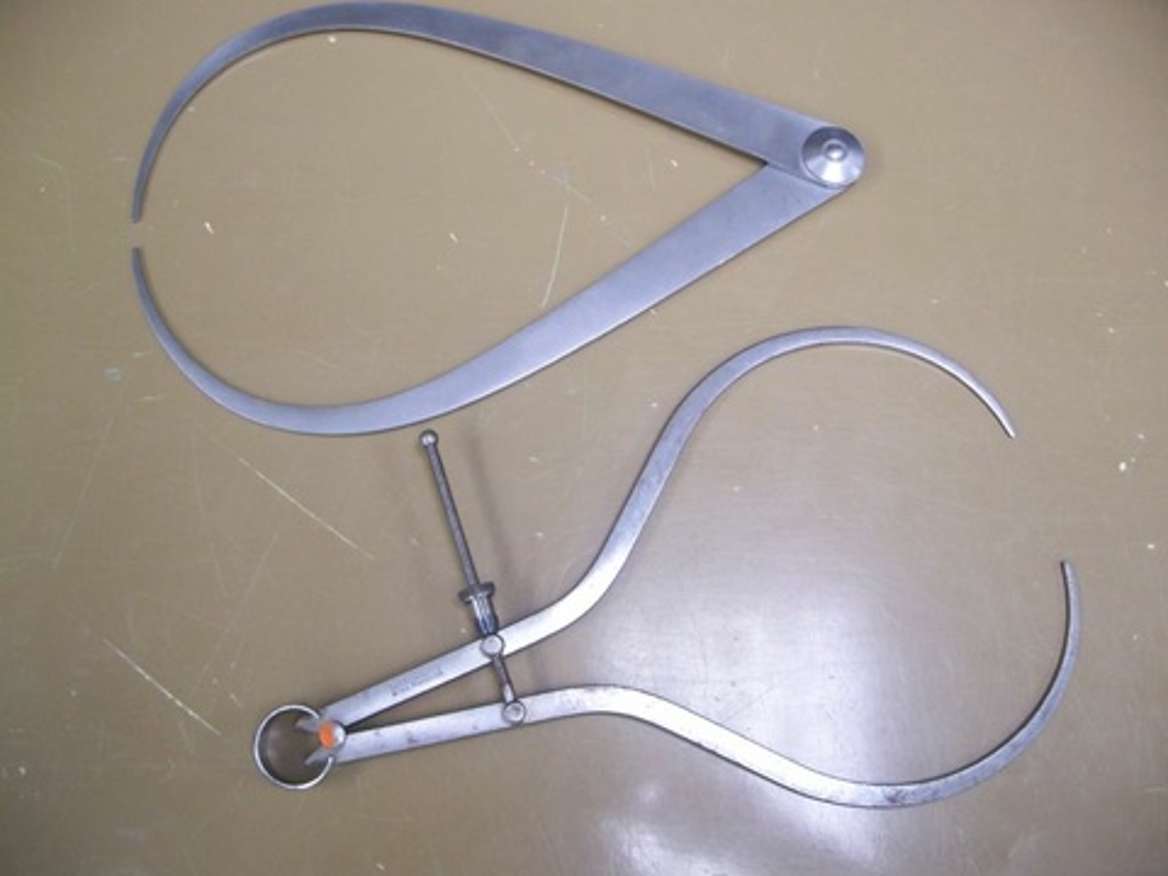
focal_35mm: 37
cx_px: 584
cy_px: 438
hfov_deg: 50.1
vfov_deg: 38.7
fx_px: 1248
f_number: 2.8
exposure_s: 1/30
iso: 200
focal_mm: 7.8
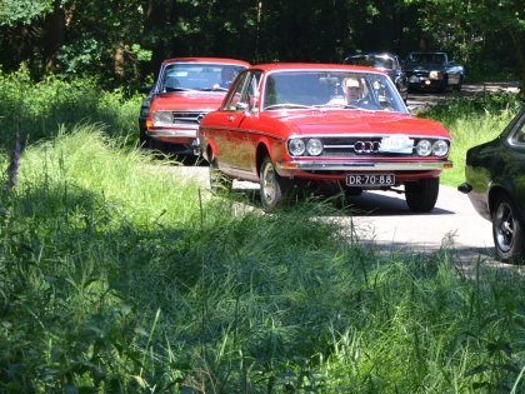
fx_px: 2290
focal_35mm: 151
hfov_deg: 12.9
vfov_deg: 9.8
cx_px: 556
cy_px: 76
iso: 125
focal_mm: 44
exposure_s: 1/125
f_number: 5.6
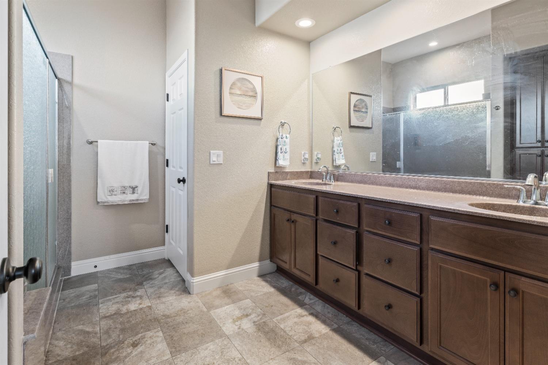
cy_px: 182
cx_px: 274
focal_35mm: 17
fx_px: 259
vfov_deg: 70.4
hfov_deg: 93.3
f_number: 8
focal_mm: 17
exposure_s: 2.5
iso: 100
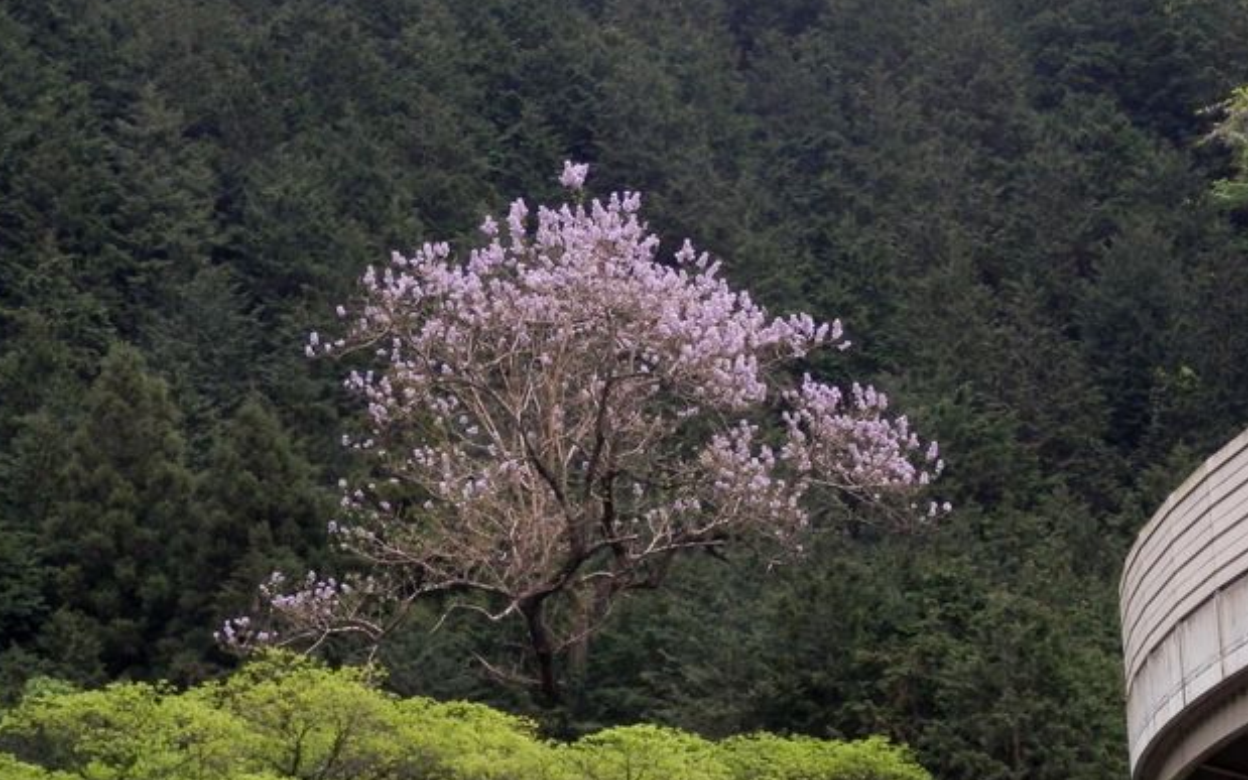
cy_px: 365
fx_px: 5408
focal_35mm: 159
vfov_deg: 8.3
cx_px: 714
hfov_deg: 13.2
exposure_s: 1/50
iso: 200
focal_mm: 20.9
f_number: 5.2
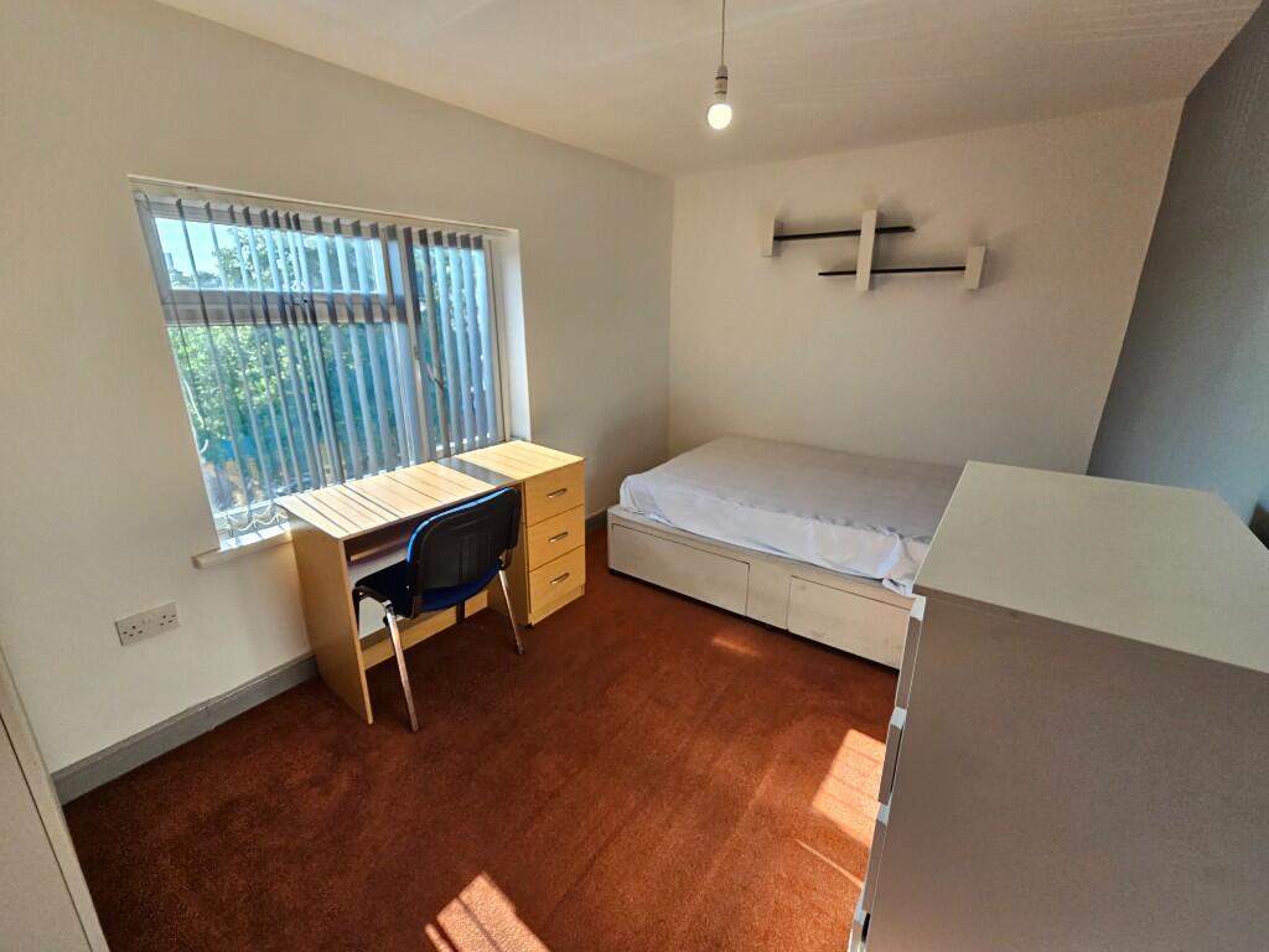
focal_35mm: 13
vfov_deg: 89.9
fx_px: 477
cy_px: 476
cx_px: 634
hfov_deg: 106.2
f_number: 2.2
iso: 100
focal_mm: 2.2
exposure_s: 1/190
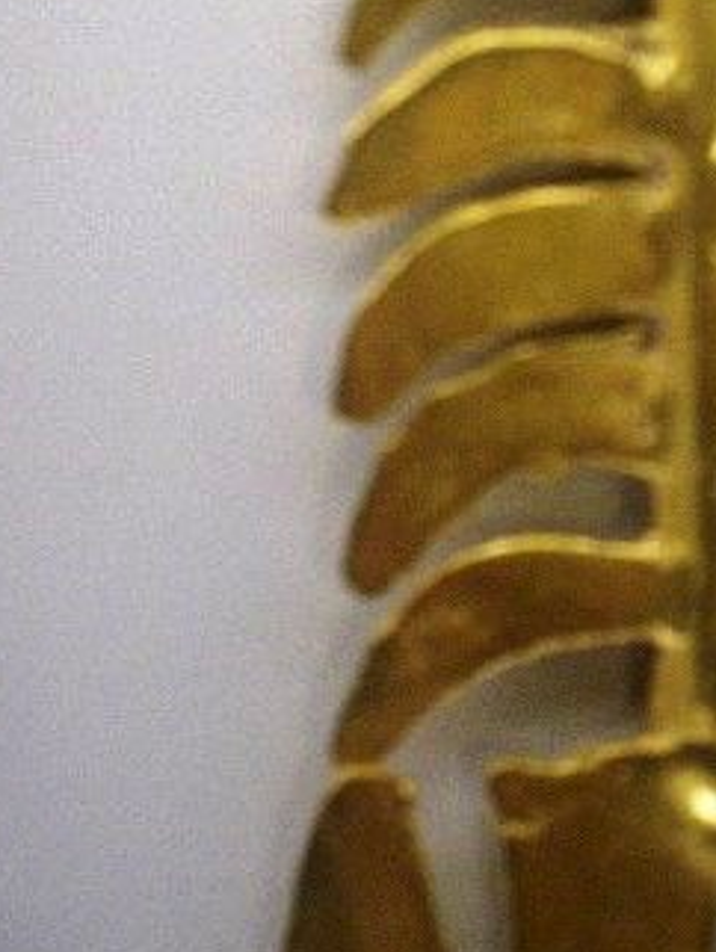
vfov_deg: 18.6
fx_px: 2837
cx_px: 842
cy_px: 12
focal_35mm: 103
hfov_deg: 14.0
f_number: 4.5
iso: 200
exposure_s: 1/7.53
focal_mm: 6
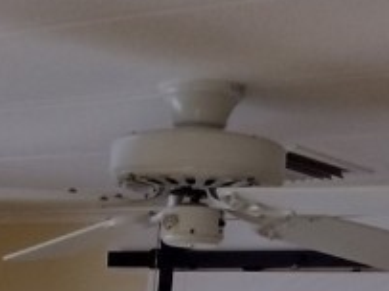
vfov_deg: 10.1
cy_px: 569
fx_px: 1527
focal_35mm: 136
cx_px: 117
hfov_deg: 14.5
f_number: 1.7
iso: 238
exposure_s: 1/60
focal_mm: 4.71
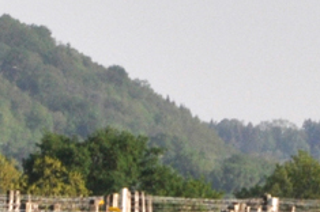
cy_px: 175
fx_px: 9528
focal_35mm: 1073
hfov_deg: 1.9
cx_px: 327
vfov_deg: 1.3
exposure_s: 1/125
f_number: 22
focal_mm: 105
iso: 400
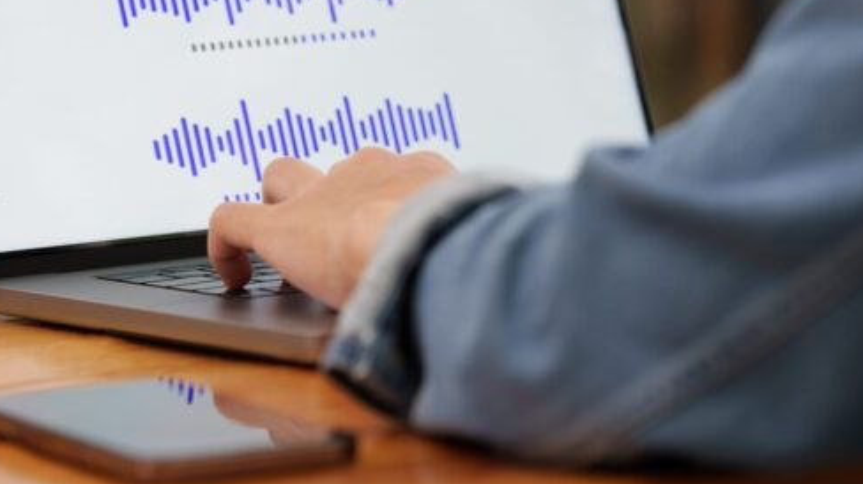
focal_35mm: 195
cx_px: 727
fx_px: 4460
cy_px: -99
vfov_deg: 6.2
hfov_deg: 11.0
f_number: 2.8
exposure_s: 1/160
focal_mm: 85
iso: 1000
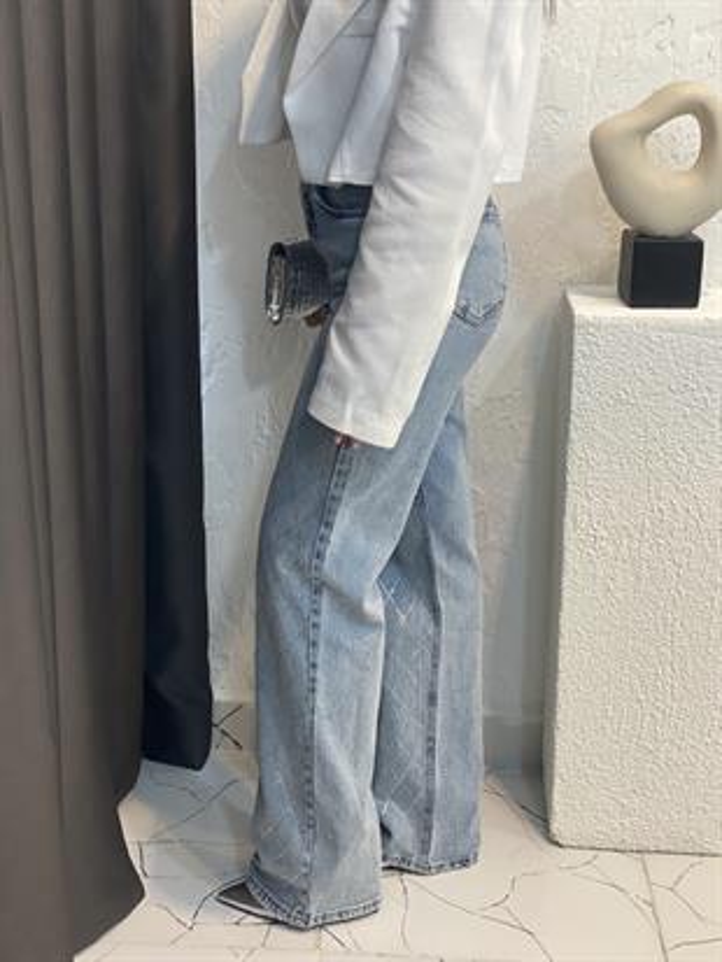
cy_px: 481
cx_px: 361
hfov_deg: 28.0
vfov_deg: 36.8
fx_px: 1445
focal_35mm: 52
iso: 160
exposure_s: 1/100
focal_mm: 6
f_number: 2
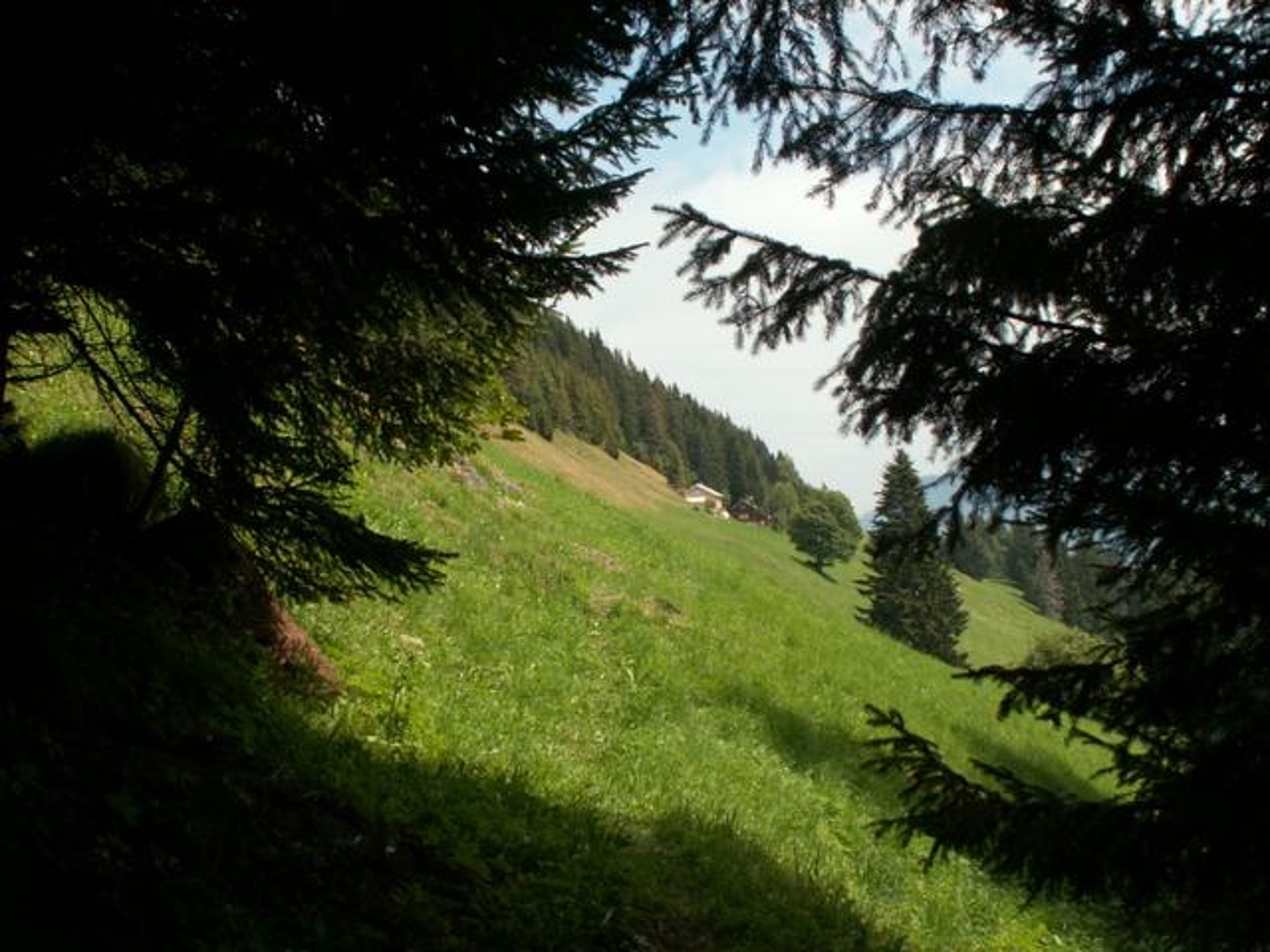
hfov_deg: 44.8
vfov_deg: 34.3
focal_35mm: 42
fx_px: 1541
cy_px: 476
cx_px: 635
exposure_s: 1/160
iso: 50
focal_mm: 6.97
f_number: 6.3
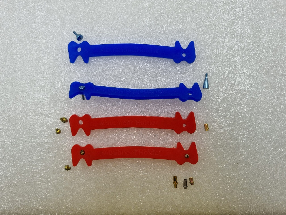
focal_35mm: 26
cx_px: 143
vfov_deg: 53.1
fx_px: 215
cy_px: 108
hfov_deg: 67.3
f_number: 1.8
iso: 50
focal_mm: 5.4
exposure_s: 1/664
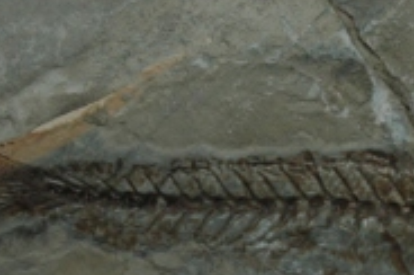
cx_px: 310
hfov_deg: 17.2
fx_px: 1359
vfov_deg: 11.5
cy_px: 237
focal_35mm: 118
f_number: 8
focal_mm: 29
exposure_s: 1/400
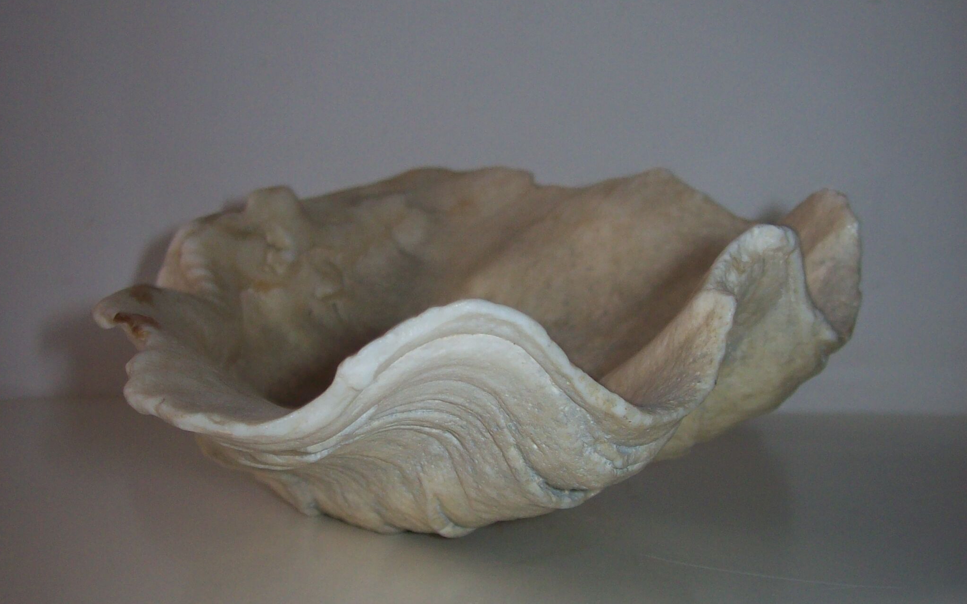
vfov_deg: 24.4
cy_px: 287
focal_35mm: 53
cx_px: 474
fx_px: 1397
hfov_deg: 38.2
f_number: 2.7
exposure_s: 1/64
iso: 80
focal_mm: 6
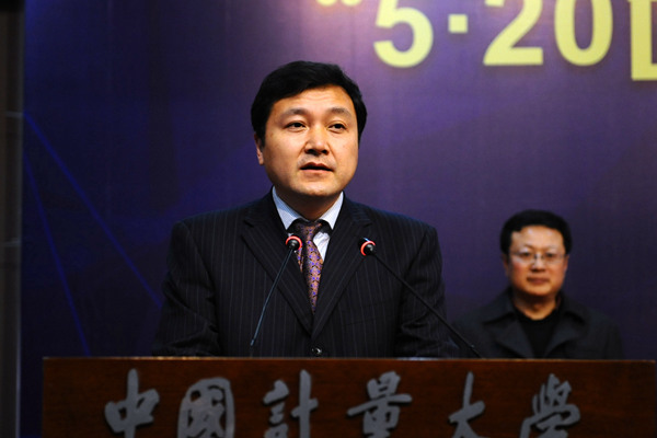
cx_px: 328
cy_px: 219
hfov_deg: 28.8
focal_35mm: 70
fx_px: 1277
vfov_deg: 19.5
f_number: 2.8
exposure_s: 1/125
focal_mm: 70
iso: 2000
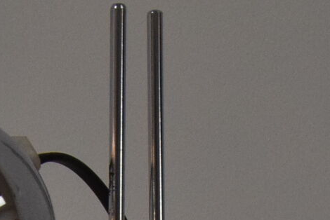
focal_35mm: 229
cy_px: 650
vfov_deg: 5.6
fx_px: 2100
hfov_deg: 9.0
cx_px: 100
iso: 1600
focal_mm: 24
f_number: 7.1
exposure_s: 1/100
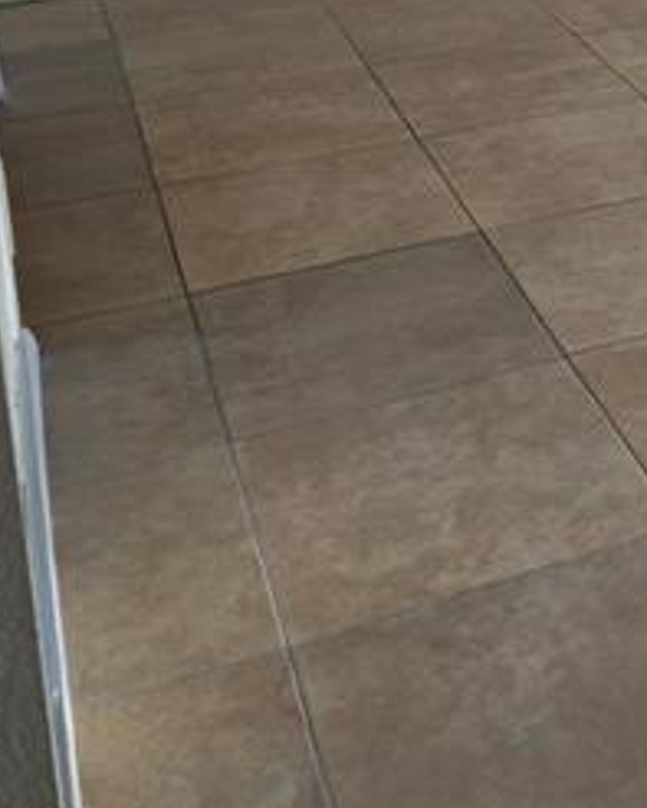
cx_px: 870
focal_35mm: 70
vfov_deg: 25.1
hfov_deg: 19.9
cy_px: -92
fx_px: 1674
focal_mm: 5.4
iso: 40
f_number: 1.8
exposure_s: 1/180
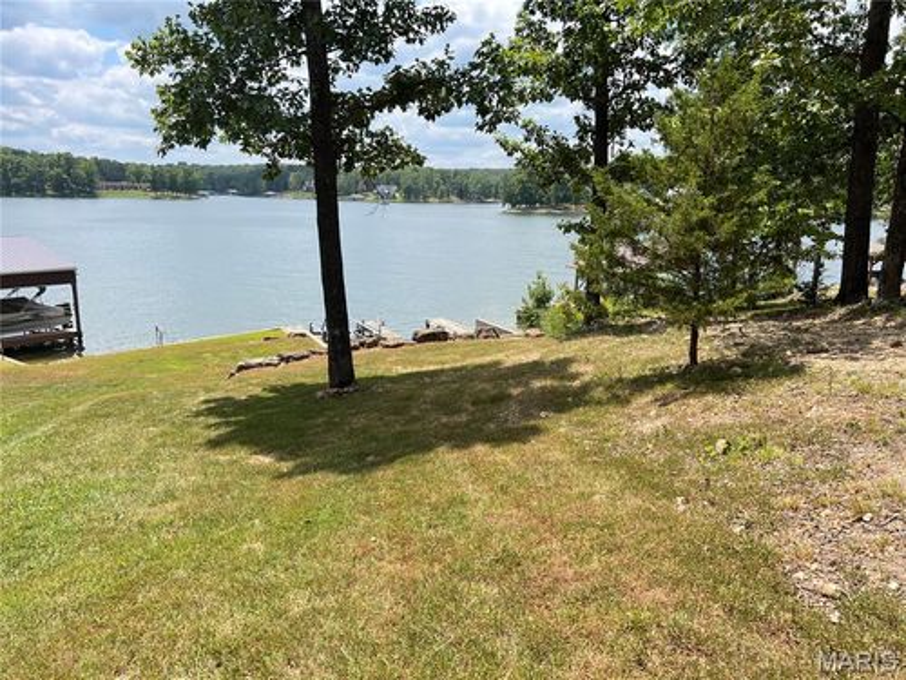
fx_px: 680
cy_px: 340
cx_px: 453
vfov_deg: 53.1
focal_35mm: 26
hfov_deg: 67.3
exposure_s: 1/1901
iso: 50
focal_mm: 5.7
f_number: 1.5
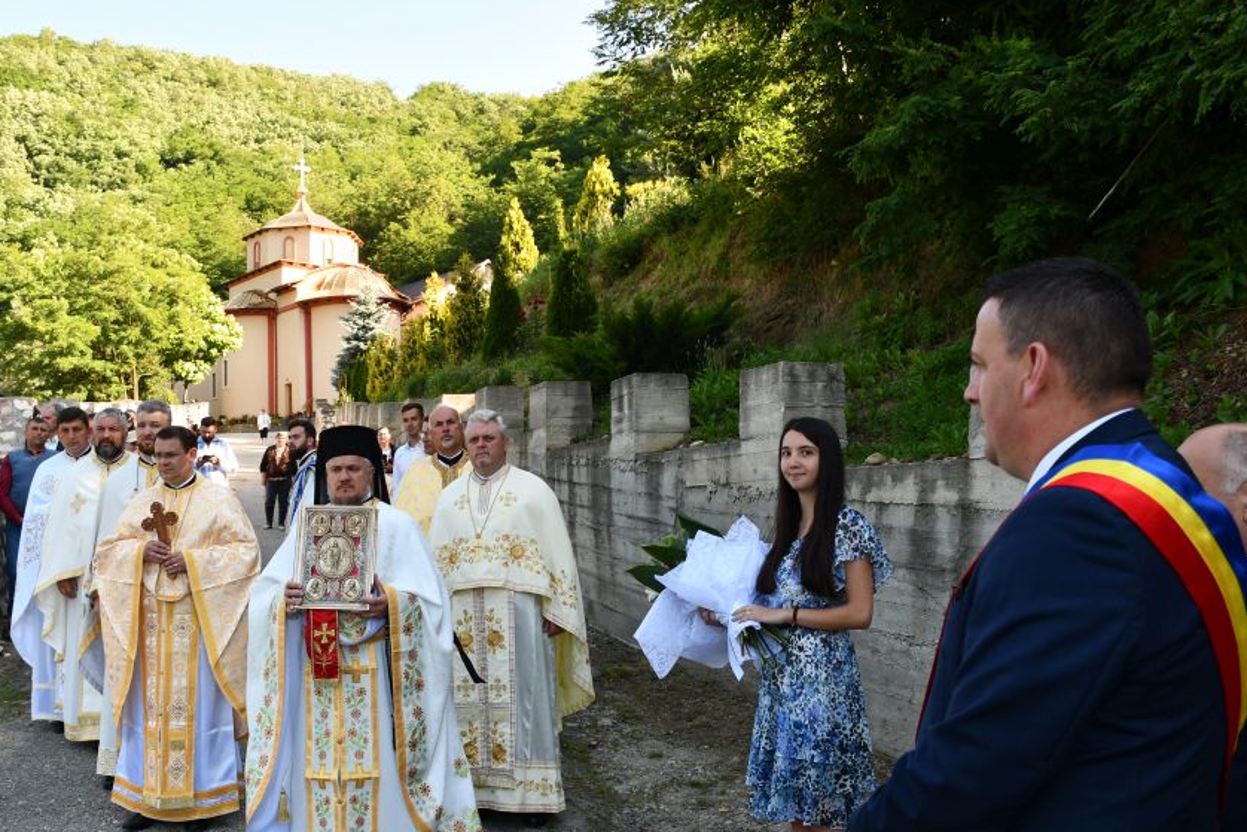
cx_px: 540
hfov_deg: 57.0
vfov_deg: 39.9
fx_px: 1143
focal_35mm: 33
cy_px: 465
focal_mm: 18
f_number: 5.6
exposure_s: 1/125
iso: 125
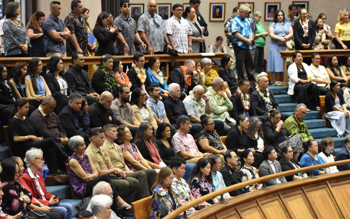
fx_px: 1030
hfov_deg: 19.3
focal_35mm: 108
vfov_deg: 12.1
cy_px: 112
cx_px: 174
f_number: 4.5
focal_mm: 70
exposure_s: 1/125
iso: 9000
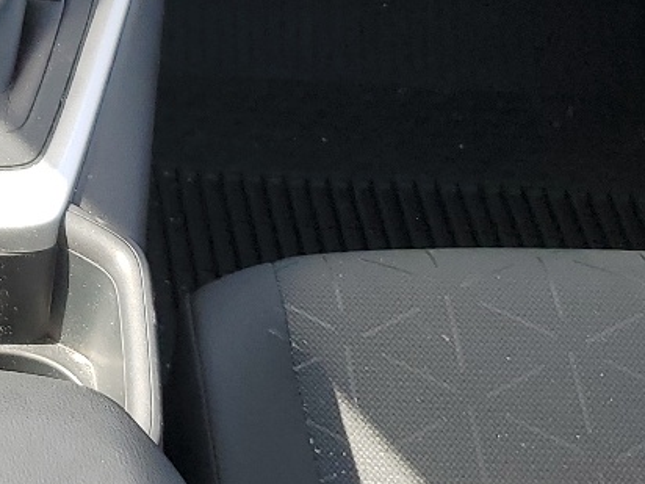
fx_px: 1882
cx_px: -276
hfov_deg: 17.7
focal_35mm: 101
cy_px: -114
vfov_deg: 14.2
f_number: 1.5
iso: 50
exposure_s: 1/222
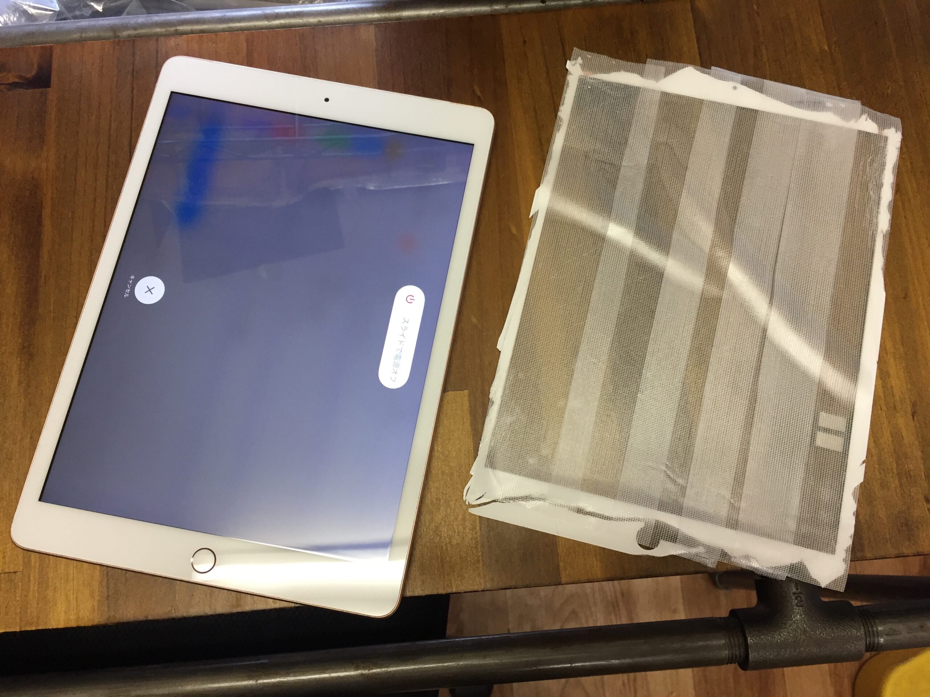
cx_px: 465
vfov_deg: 48.2
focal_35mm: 29
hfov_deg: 61.7
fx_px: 779
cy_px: 348
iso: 50
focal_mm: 4.15
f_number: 2.2
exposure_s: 1/33
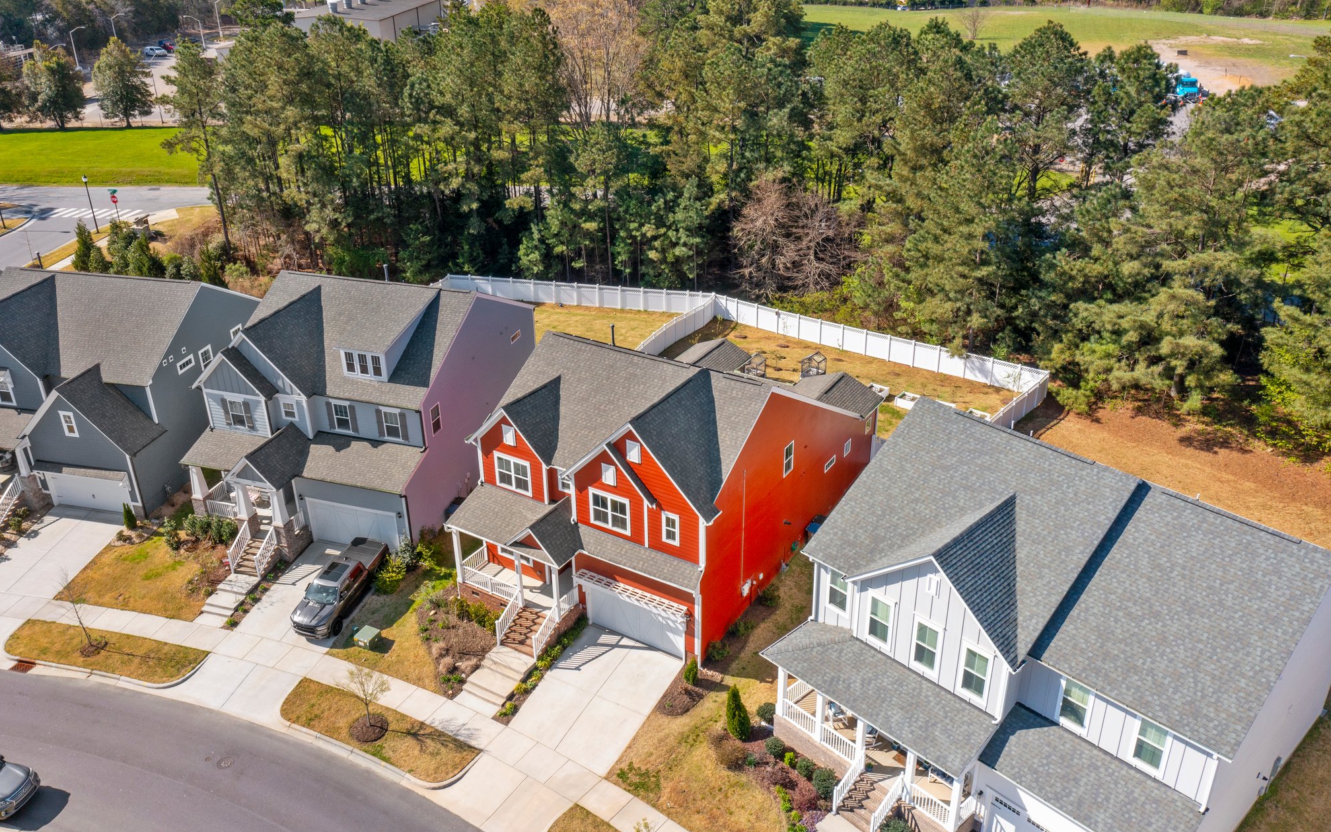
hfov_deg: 64.6
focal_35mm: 29
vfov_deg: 43.1
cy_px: 398
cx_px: 659
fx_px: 1052
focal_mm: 10.26
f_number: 5.6
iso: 100
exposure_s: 1/400
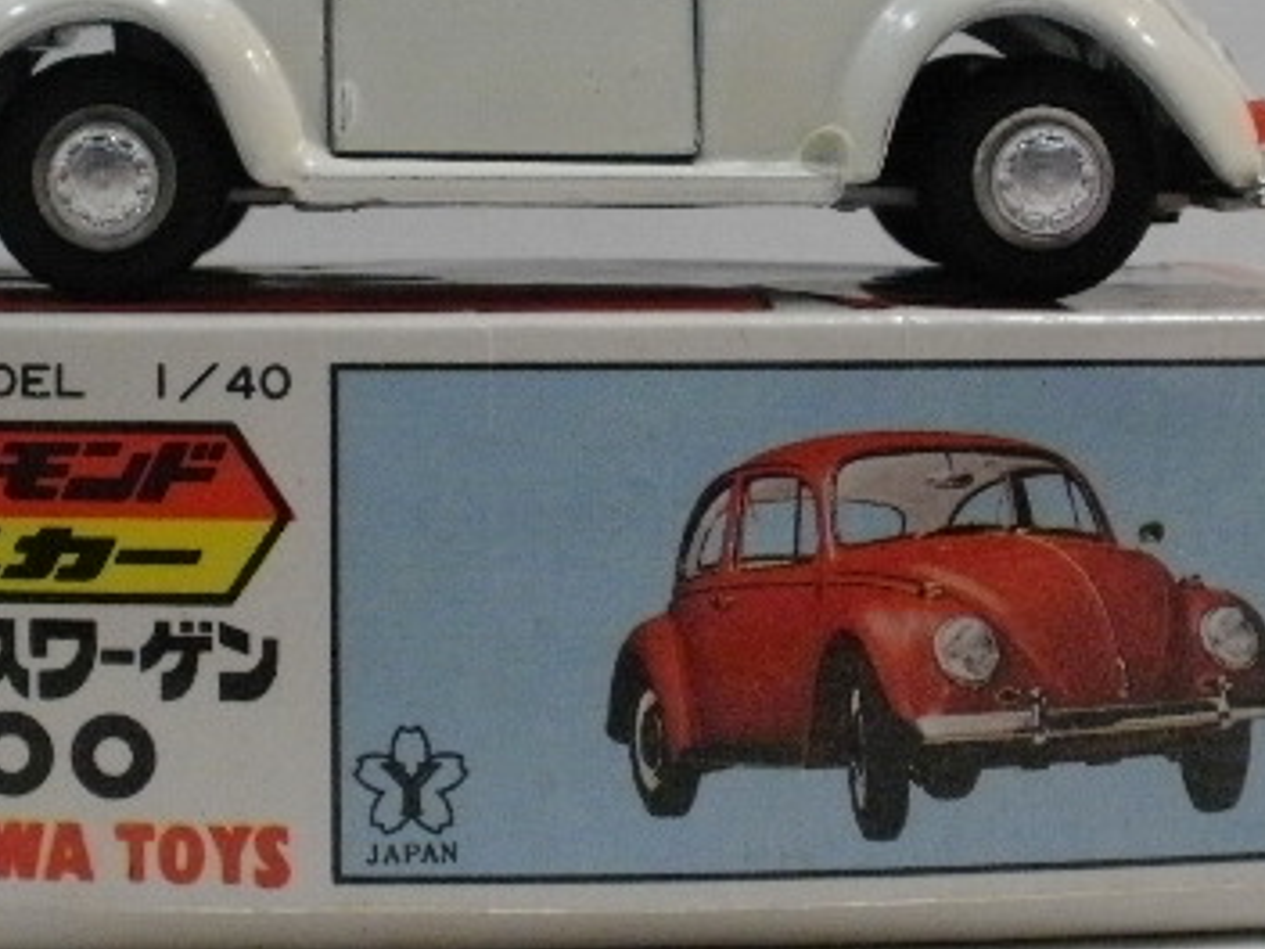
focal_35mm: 80
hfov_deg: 24.4
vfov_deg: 18.4
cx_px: 550
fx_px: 2924
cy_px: 324
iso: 400
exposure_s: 1/50
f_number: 4
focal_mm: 7.7
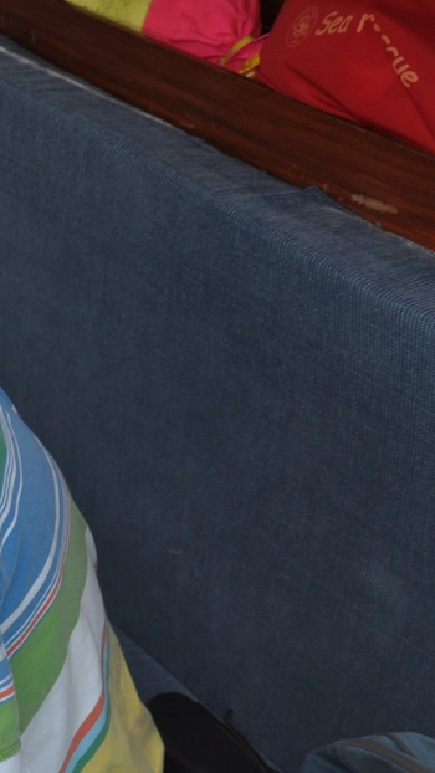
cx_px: -276
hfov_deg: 10.9
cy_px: 601
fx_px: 2173
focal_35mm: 106
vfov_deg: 20.0
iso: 200
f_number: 4
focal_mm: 28
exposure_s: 1/200
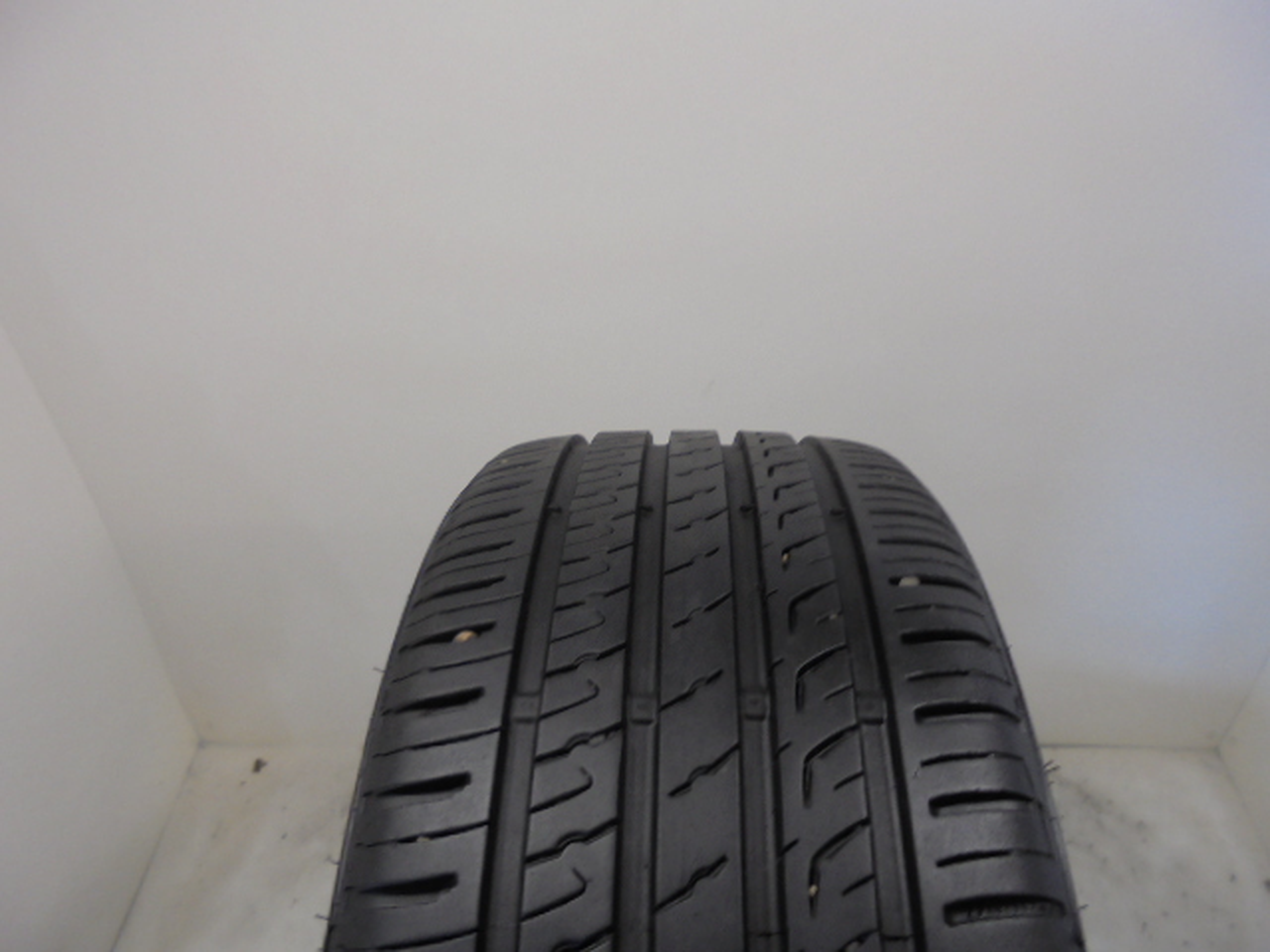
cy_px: 476
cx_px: 635
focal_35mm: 26
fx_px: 954
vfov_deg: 53.1
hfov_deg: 67.3
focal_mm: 4.6
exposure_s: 1/30
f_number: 3.5
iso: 100
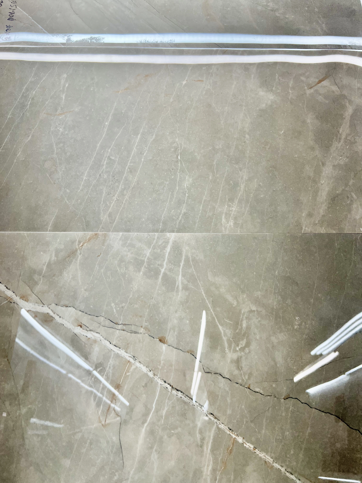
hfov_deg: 53.1
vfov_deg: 67.3
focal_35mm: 26
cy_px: 242
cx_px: 181
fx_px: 363
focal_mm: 5.7
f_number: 1.5
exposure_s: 1/358
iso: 50
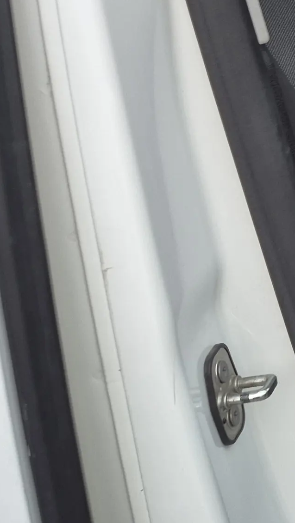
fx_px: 1182
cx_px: 783
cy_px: 32
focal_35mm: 85
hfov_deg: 11.1
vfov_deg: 24.2
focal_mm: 5.4
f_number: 1.8
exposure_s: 1/50
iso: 50
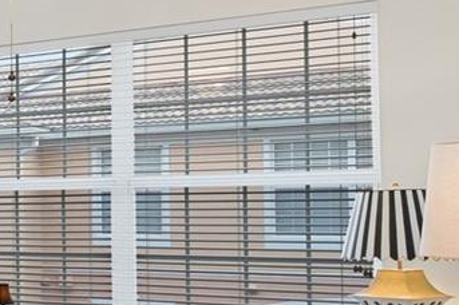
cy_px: 223
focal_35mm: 70
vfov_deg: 19.3
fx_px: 892
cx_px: -379
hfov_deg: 20.2
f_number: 9
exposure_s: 1/2
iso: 100
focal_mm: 10
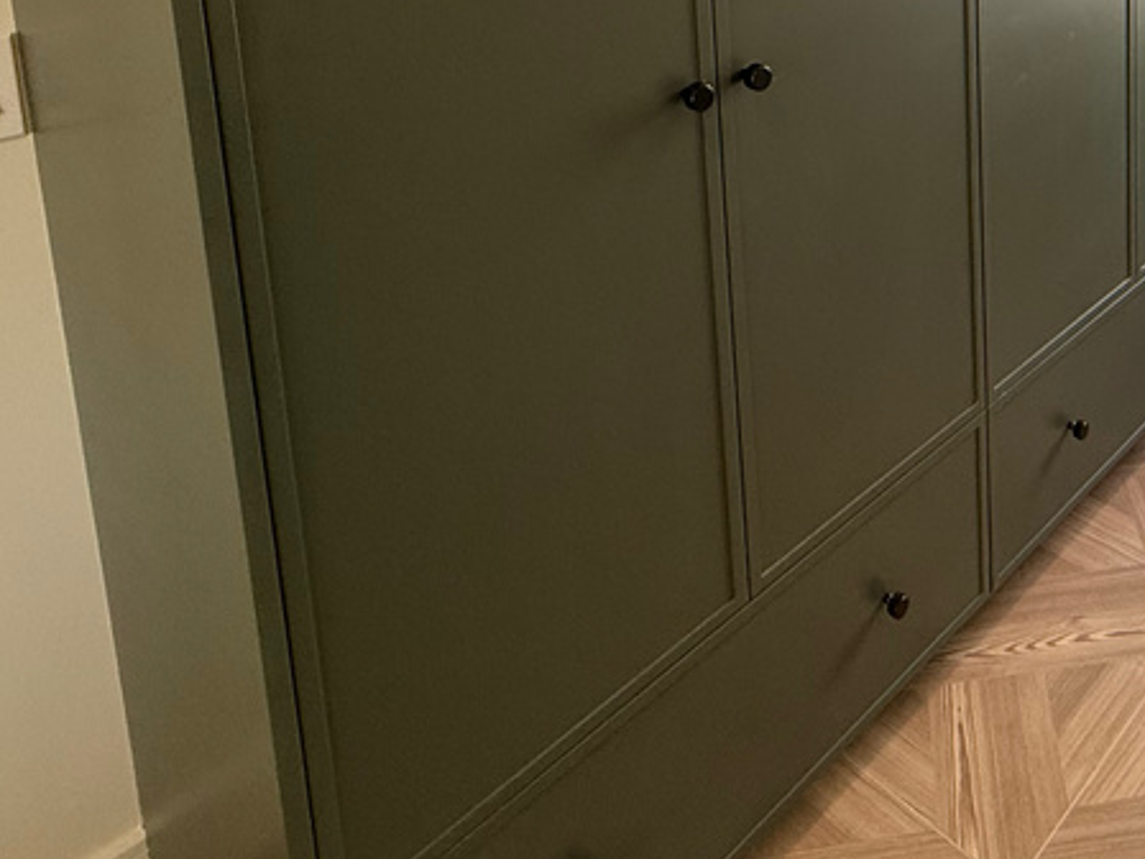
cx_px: 1022
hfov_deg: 50.6
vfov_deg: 36.7
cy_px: -105
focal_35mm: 32
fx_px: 1058
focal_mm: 2.22
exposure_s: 1/99
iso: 125
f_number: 2.2
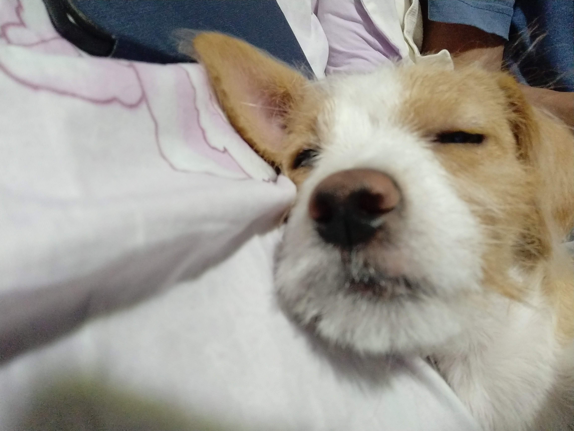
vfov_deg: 54.9
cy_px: 216
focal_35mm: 25
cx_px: 287
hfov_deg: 69.4
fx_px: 415
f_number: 2.2
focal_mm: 3.39
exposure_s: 1/33
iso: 500
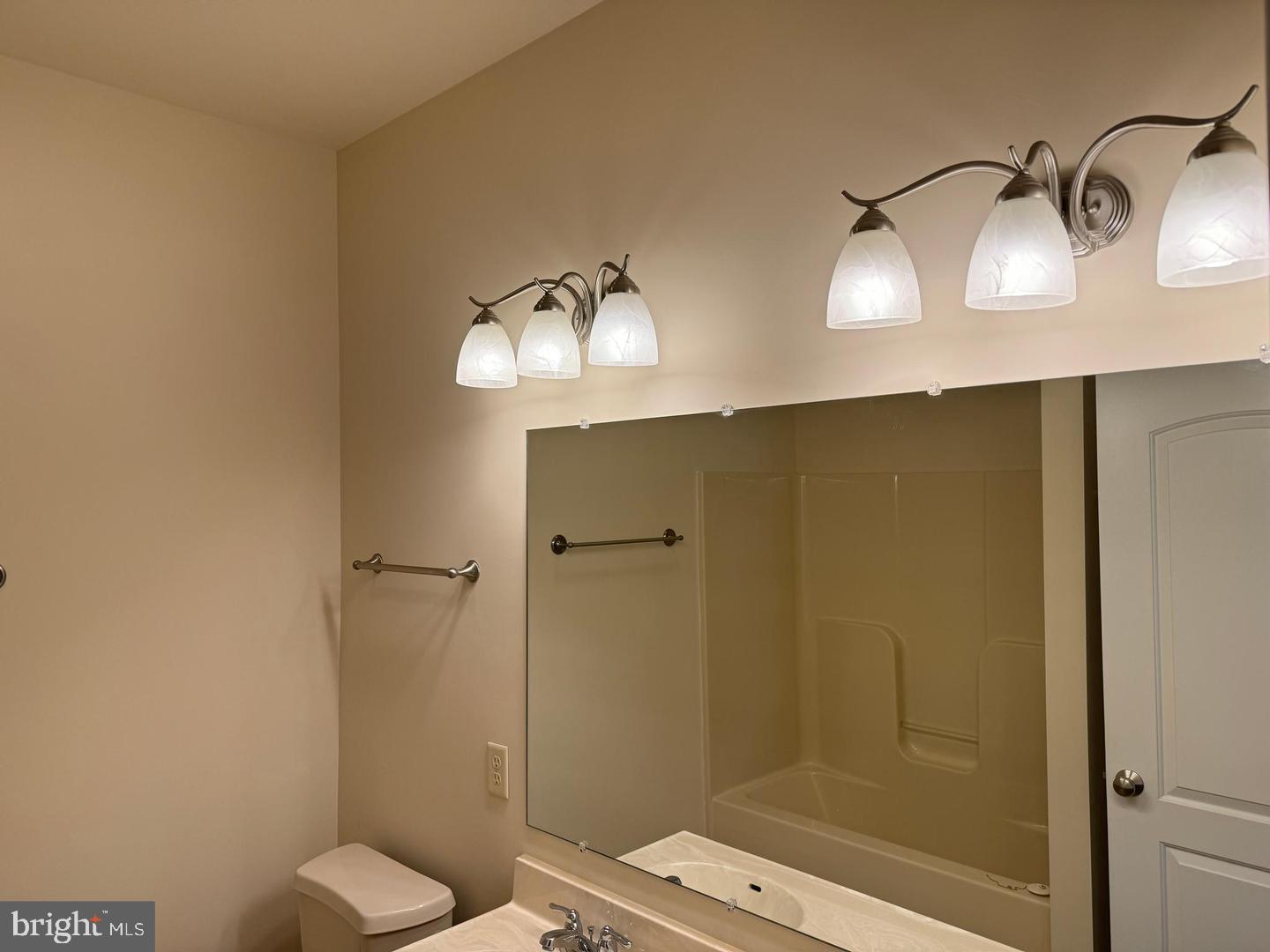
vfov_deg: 56.8
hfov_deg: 71.6
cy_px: 476
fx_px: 881
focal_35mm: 24
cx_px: 635
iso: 64
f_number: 1.78
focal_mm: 6.86
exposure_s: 1/222
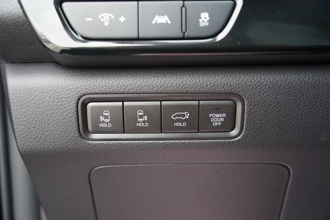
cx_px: 165
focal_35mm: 41
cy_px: 110
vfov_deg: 32.6
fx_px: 376
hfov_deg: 47.4
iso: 800
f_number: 4
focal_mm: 41
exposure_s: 1/60
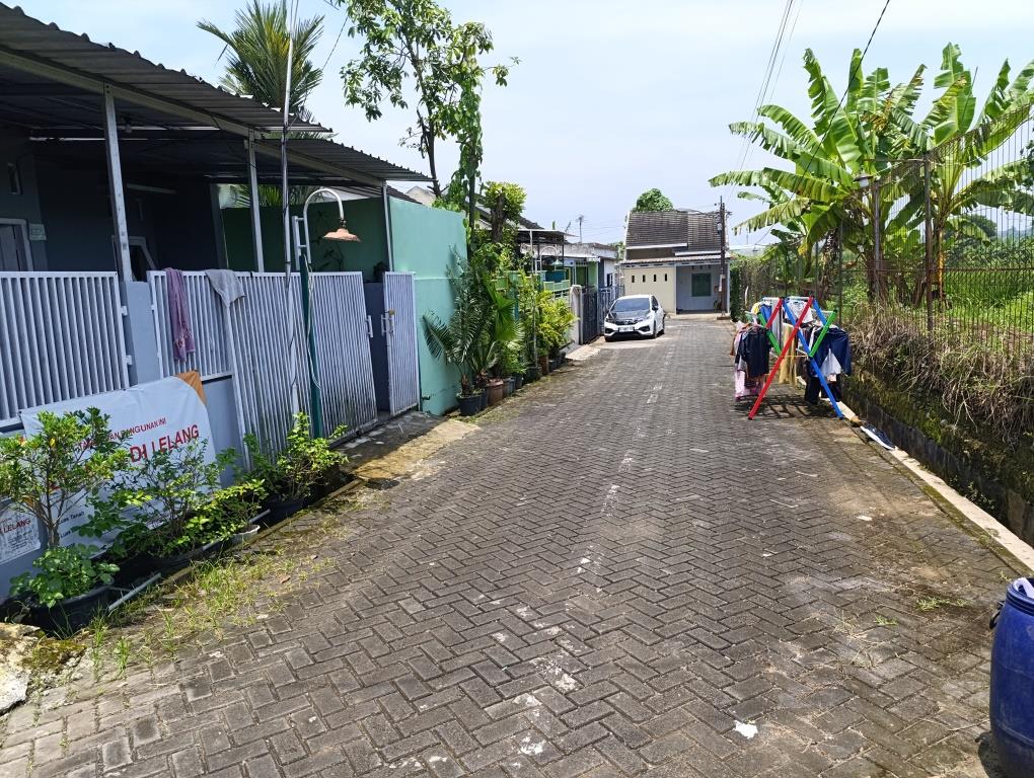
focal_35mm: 23
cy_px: 389
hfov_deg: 73.8
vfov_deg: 59.0
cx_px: 517
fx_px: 688
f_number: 1.6
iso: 50
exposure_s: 1/422
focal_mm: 6.14
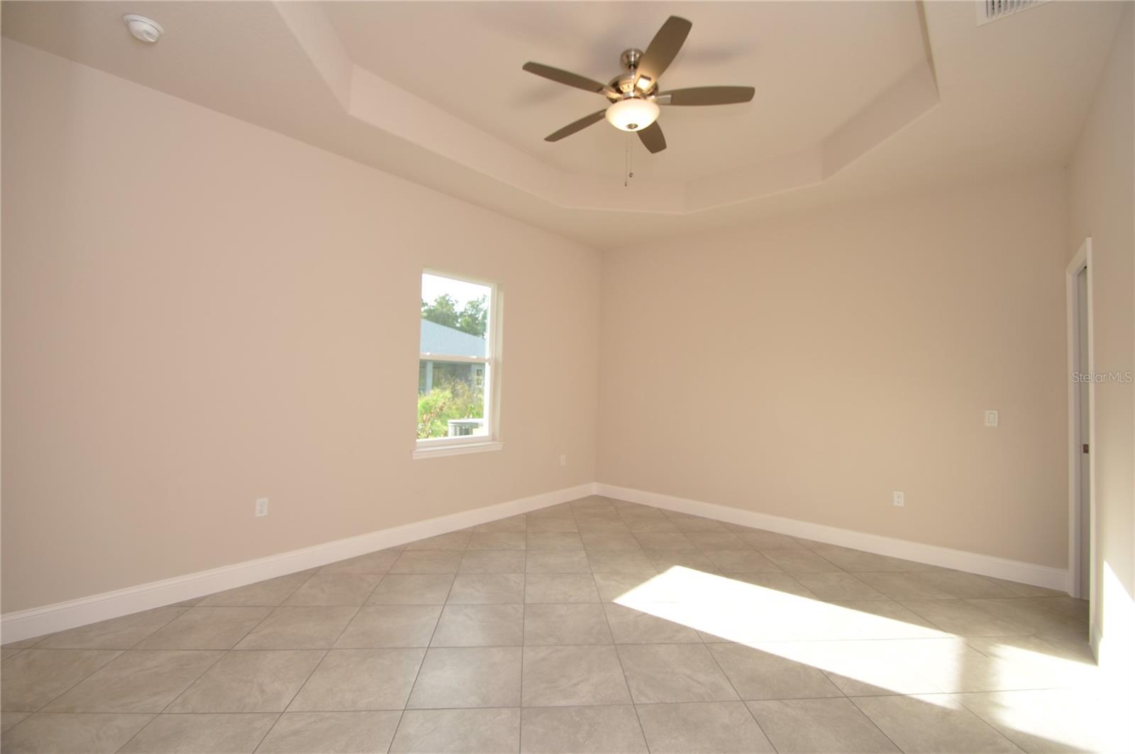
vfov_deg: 77.2
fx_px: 472
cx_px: 568
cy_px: 377
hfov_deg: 100.5
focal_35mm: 15
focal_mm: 10
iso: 200
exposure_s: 1/160
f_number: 6.3
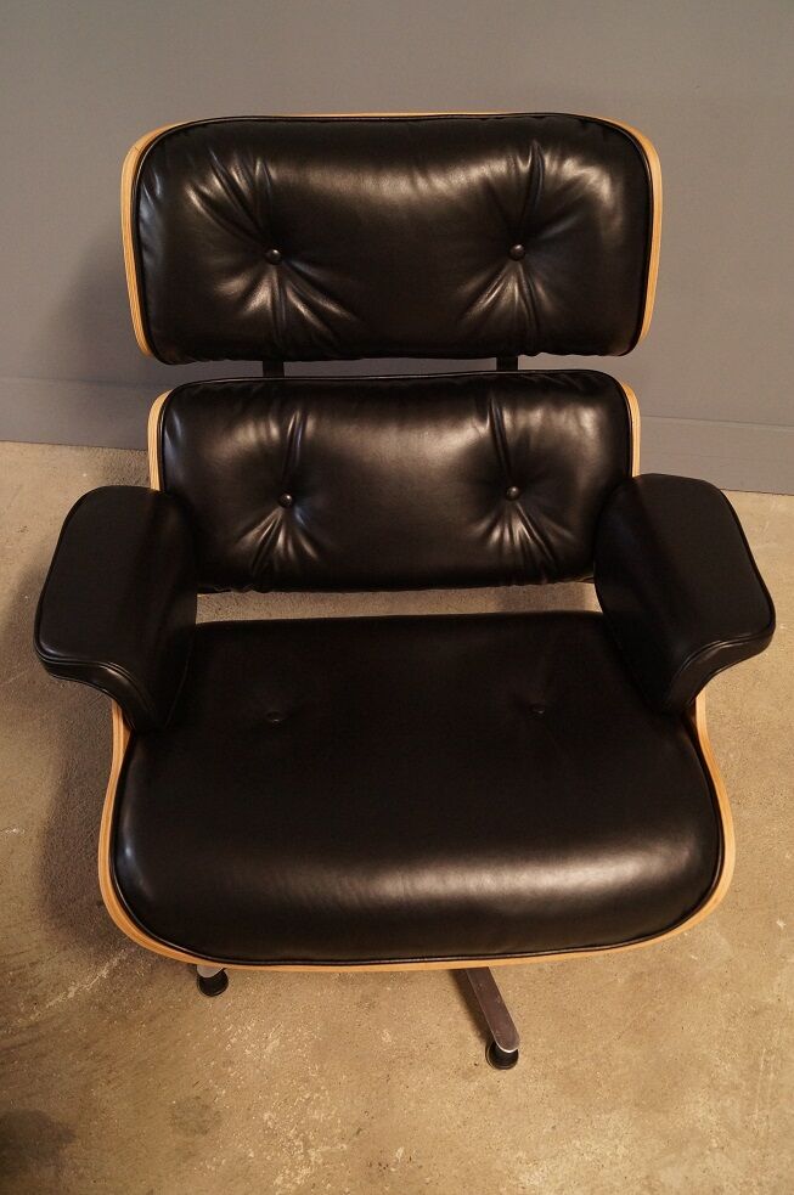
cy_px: 598
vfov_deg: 57.3
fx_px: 1094
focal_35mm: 33
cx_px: 397
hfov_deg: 39.9
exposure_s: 1/15
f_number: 4.5
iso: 1600
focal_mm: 22
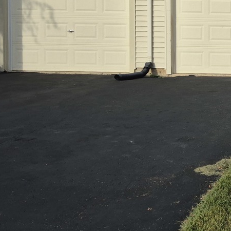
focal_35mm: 65
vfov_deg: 26.0
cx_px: 323
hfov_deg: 22.7
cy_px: 46
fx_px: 491
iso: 25
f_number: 1.8
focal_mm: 5.4
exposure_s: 1/1540
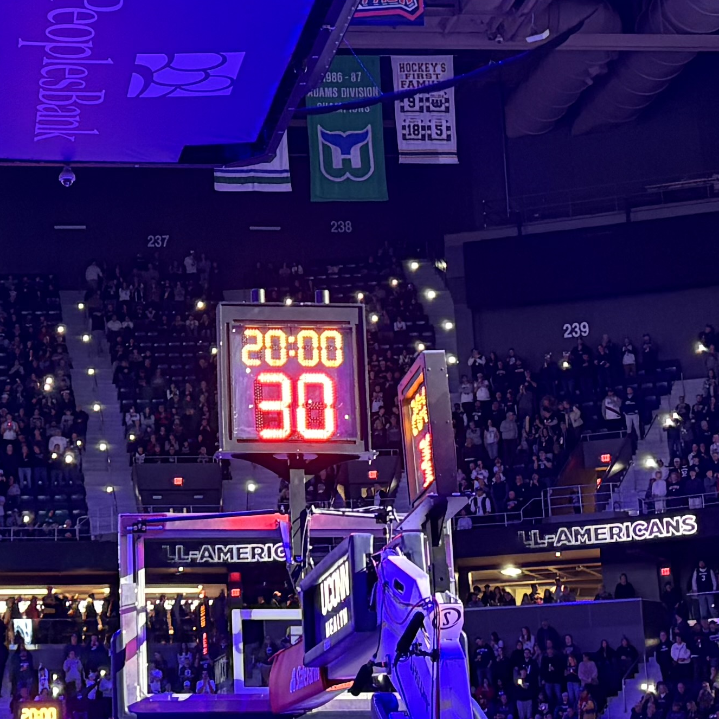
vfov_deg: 17.4
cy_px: 143
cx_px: 111
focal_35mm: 99
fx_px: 2326
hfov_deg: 17.4
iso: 640
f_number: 1.6
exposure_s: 1/30
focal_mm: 5.96
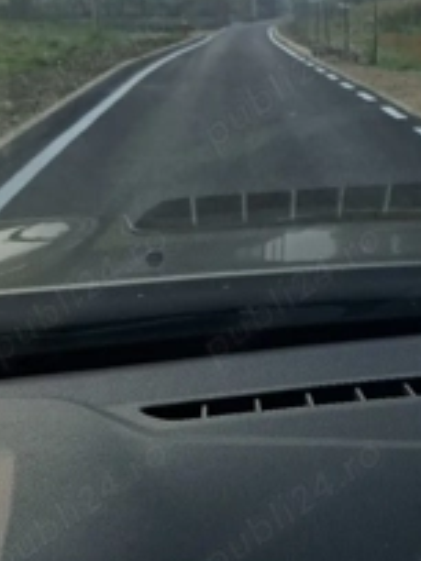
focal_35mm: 53
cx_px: 347
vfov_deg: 35.0
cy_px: 113
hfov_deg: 26.9
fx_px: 859
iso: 50
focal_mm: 4
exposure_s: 1/435
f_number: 1.8
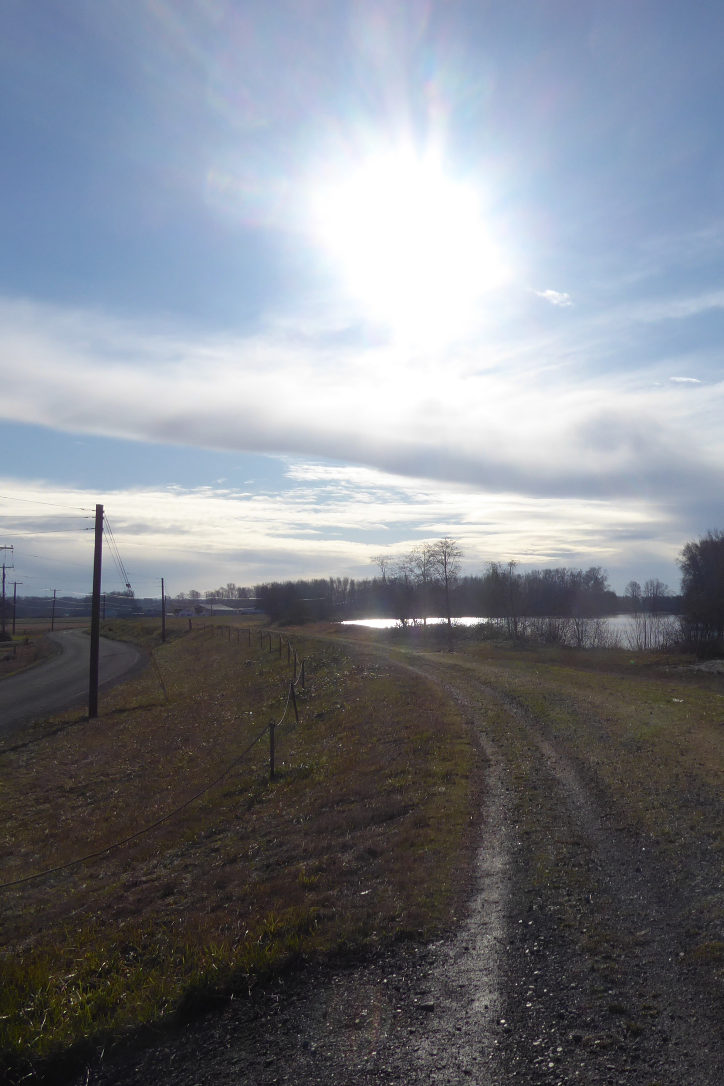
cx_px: 549
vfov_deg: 55.8
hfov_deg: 37.8
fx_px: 1026
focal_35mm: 34
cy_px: 548
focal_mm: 4.3
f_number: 4
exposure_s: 1/1600
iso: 80
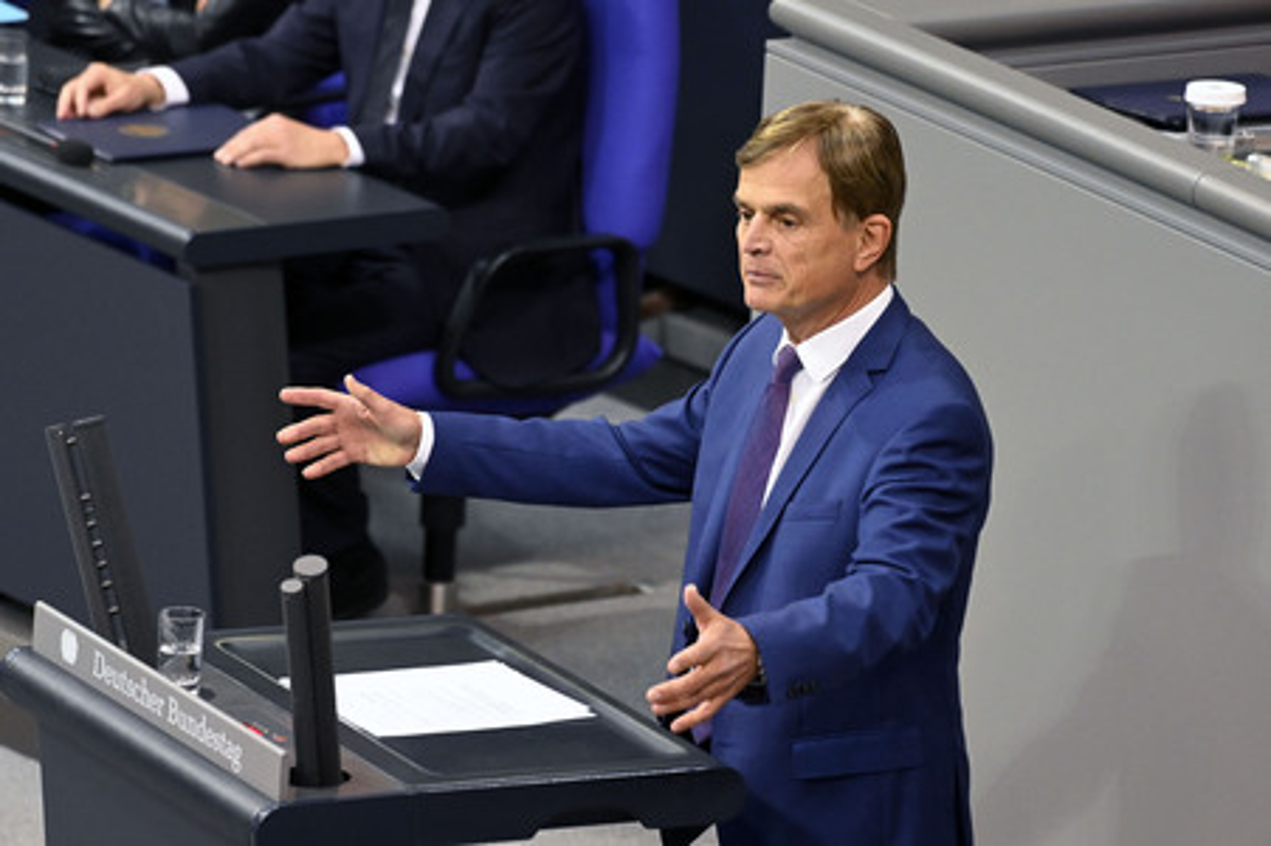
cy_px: 423
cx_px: 636
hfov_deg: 6.4
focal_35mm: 320
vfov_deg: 4.3
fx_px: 11289
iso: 10000
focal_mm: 320
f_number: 5.6
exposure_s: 1/320
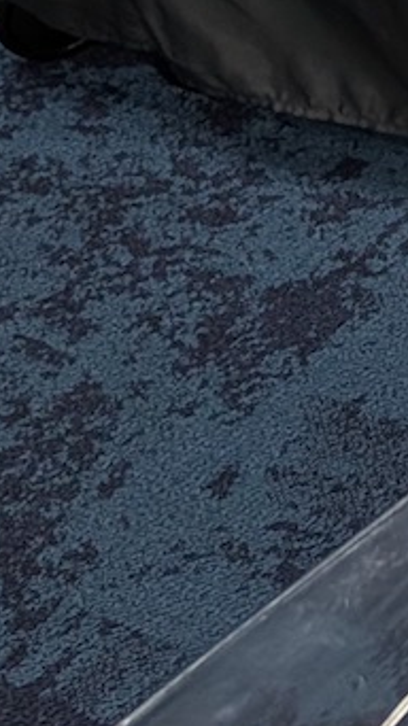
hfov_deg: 6.4
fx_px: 2831
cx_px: 1704
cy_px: -800
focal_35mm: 147
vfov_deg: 12.6
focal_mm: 6.9
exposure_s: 1/65.3
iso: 118
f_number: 1.68
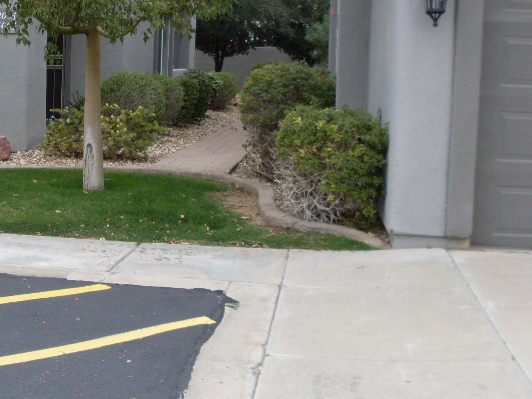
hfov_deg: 31.9
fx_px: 922
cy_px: 116
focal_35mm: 60
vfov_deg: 24.2
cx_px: 181
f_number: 2.8
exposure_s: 1/125
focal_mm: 6.3
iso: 80
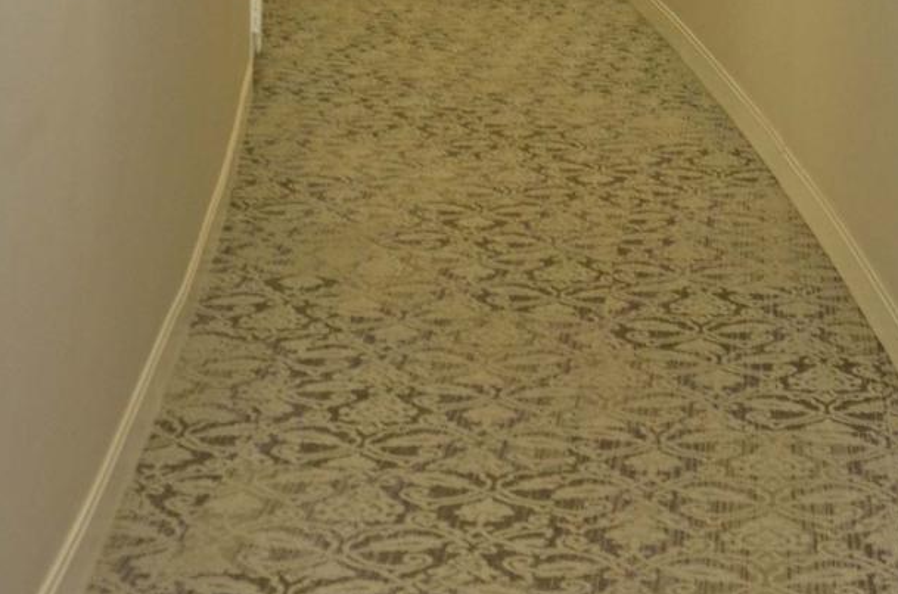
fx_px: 2762
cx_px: 681
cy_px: -240
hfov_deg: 18.3
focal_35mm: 111
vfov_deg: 11.8
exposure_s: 1/15
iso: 400
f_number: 3.8
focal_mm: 22
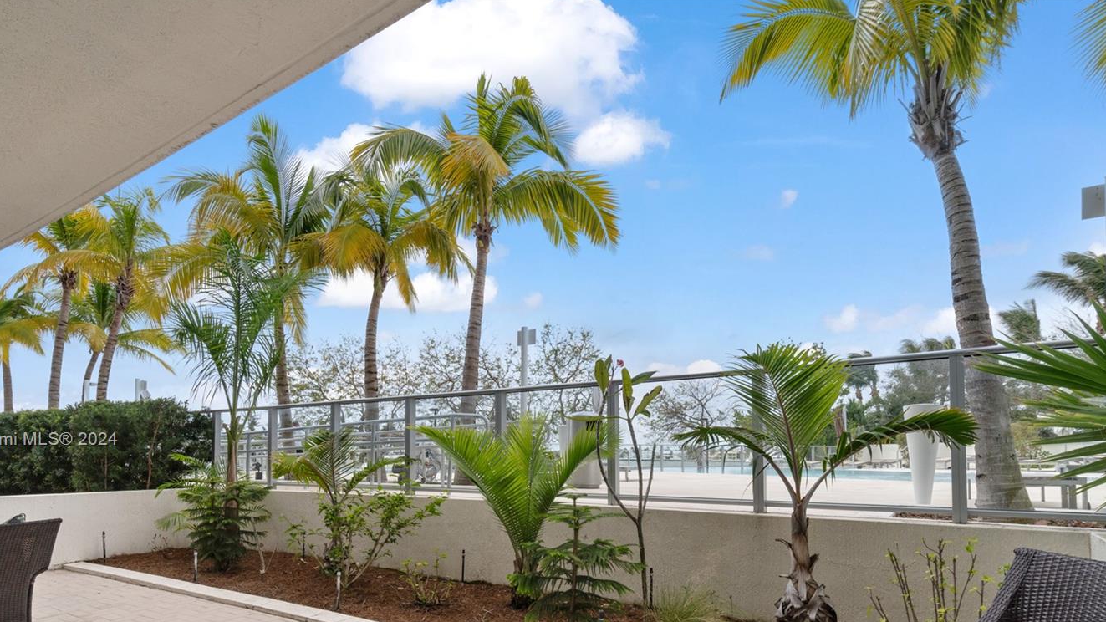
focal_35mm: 19
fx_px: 557
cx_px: 519
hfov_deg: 89.5
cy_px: 441
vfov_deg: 56.4
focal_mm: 10
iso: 250
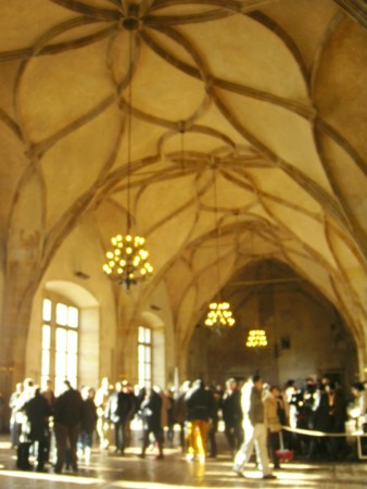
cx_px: 184
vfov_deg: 51.3
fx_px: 508
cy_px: 244
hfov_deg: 39.7
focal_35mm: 36
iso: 64
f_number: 2.8
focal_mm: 60
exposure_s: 1/30
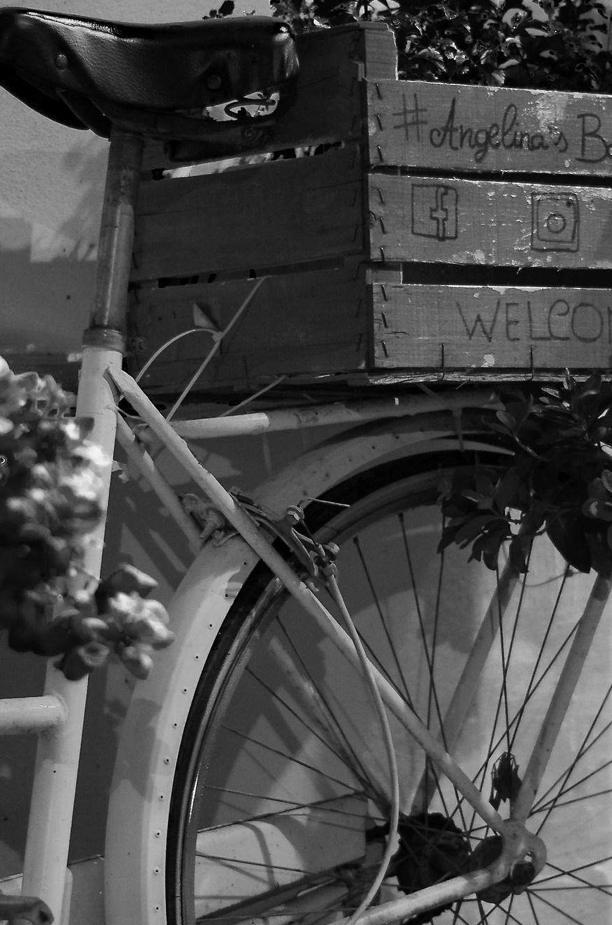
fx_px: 3510
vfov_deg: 15.0
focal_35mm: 137
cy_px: 463
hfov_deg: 10.0
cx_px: 366
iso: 800
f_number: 1.8
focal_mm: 50
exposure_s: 1/60
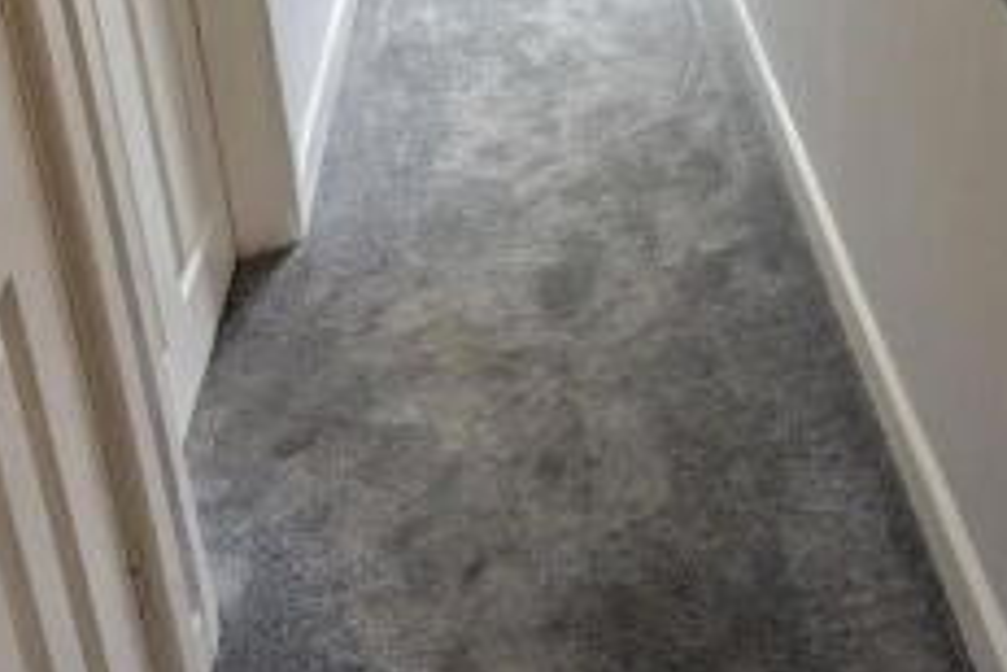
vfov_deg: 27.3
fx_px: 1175
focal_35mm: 42
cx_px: 861
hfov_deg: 43.3
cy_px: -172
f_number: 2.2
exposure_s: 1/100
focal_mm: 2.35
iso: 84
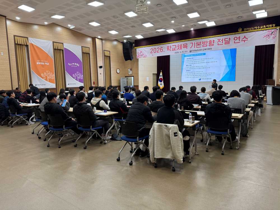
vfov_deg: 56.8
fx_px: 194
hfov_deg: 71.6
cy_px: 105
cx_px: 140
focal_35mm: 24
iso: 200
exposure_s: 1/120
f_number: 1.78
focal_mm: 6.76
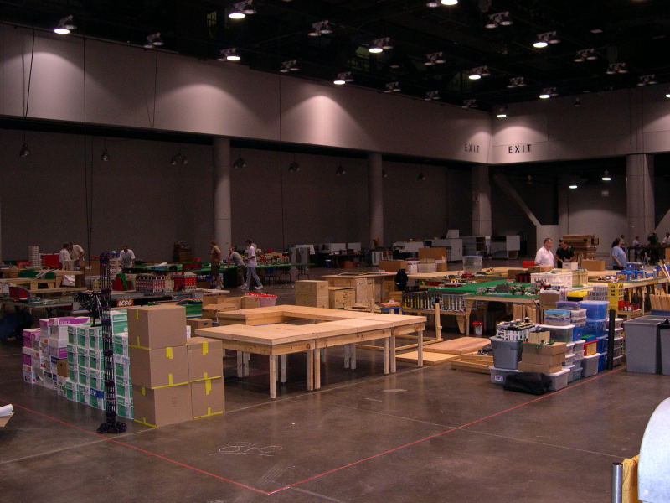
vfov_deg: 37.7
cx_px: 335
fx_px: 735
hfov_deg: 49.0
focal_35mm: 38
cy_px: 252
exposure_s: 1/60
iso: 400
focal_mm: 8
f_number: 2.8
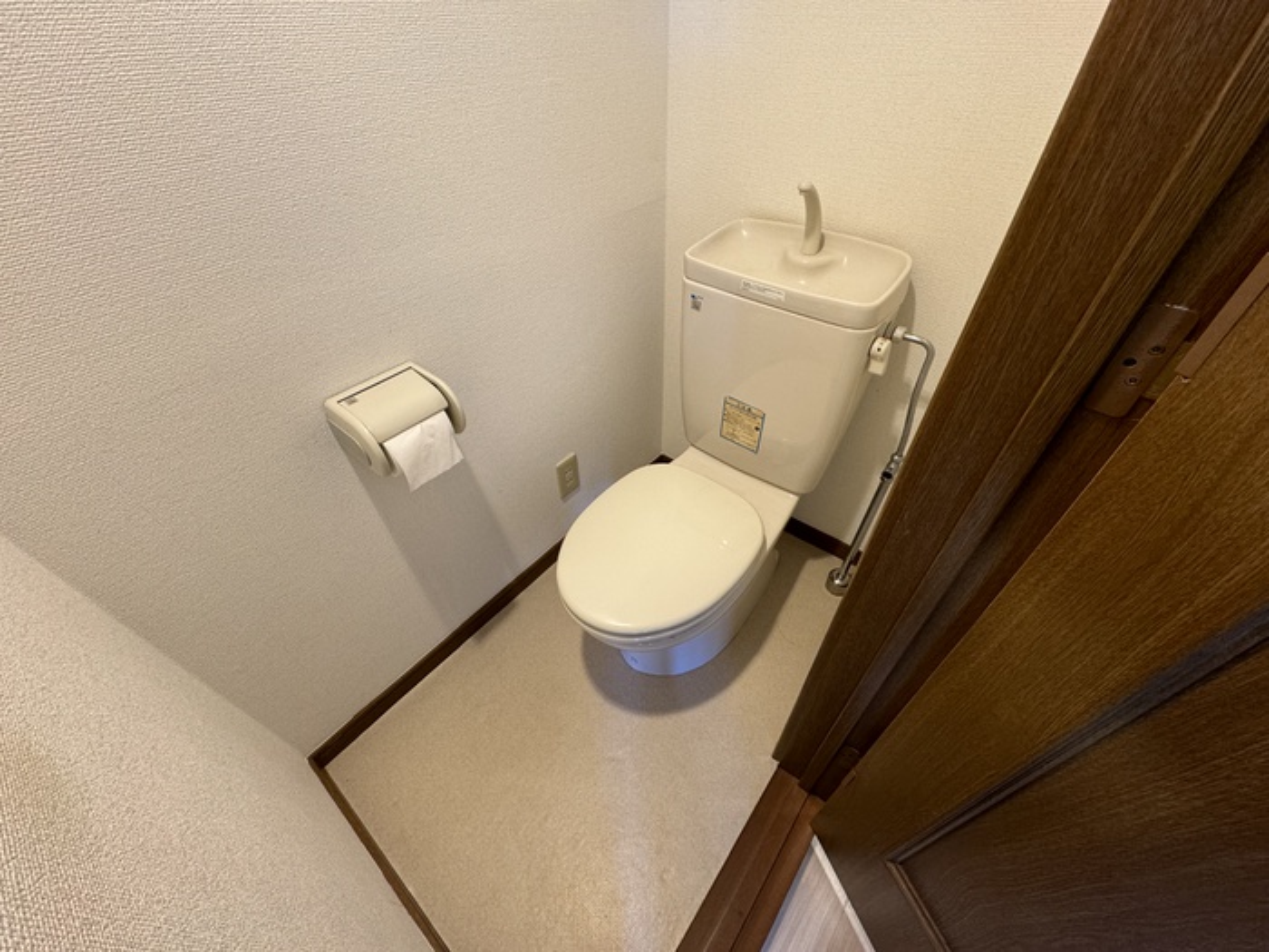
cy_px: 476
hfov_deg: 102.1
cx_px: 634
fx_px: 513
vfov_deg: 85.7
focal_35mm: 14
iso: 200
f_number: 2.2
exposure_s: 1/50
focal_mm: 2.22
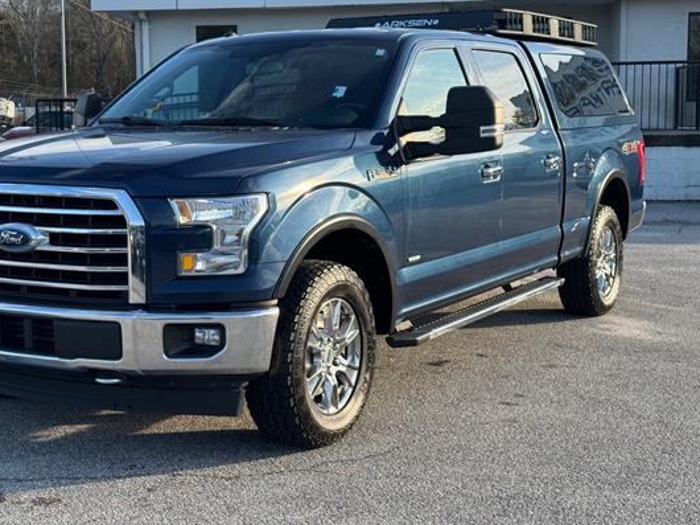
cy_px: 212
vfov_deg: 25.2
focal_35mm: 58
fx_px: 1172
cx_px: 281
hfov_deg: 33.1
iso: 64
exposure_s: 1/1027
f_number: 1.78
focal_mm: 6.76
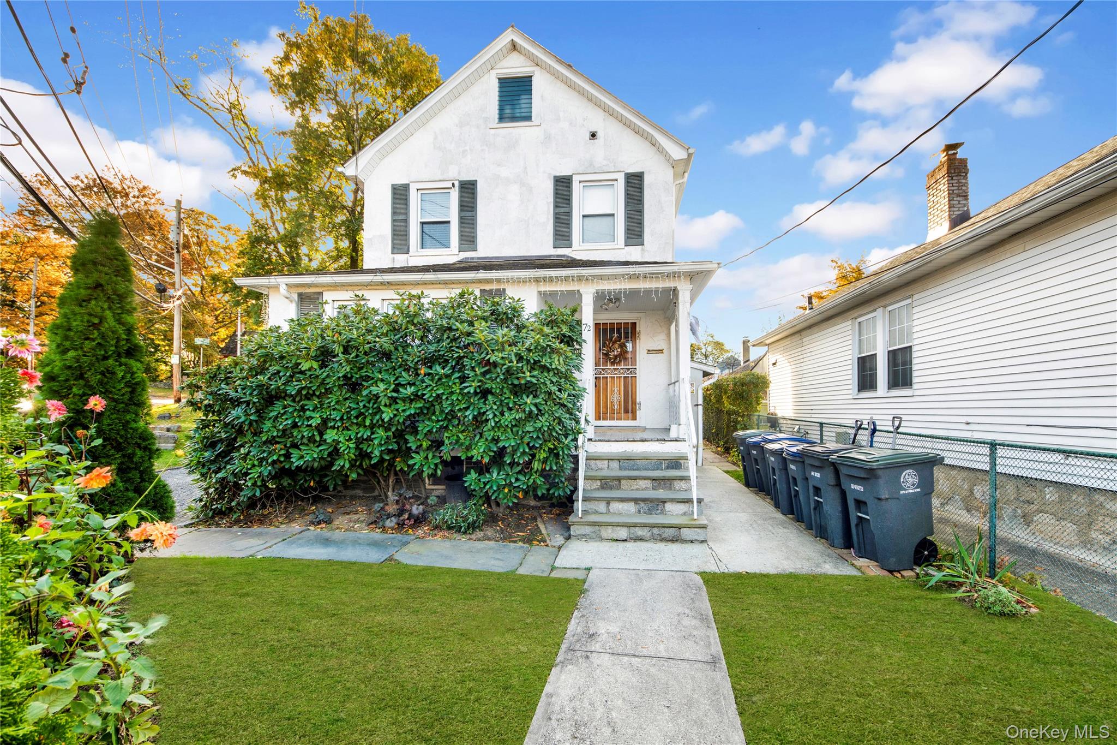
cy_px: 372
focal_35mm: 12
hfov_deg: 112.6
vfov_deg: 90.0
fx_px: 372
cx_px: 558
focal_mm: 8
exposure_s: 1/25
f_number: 8
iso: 100
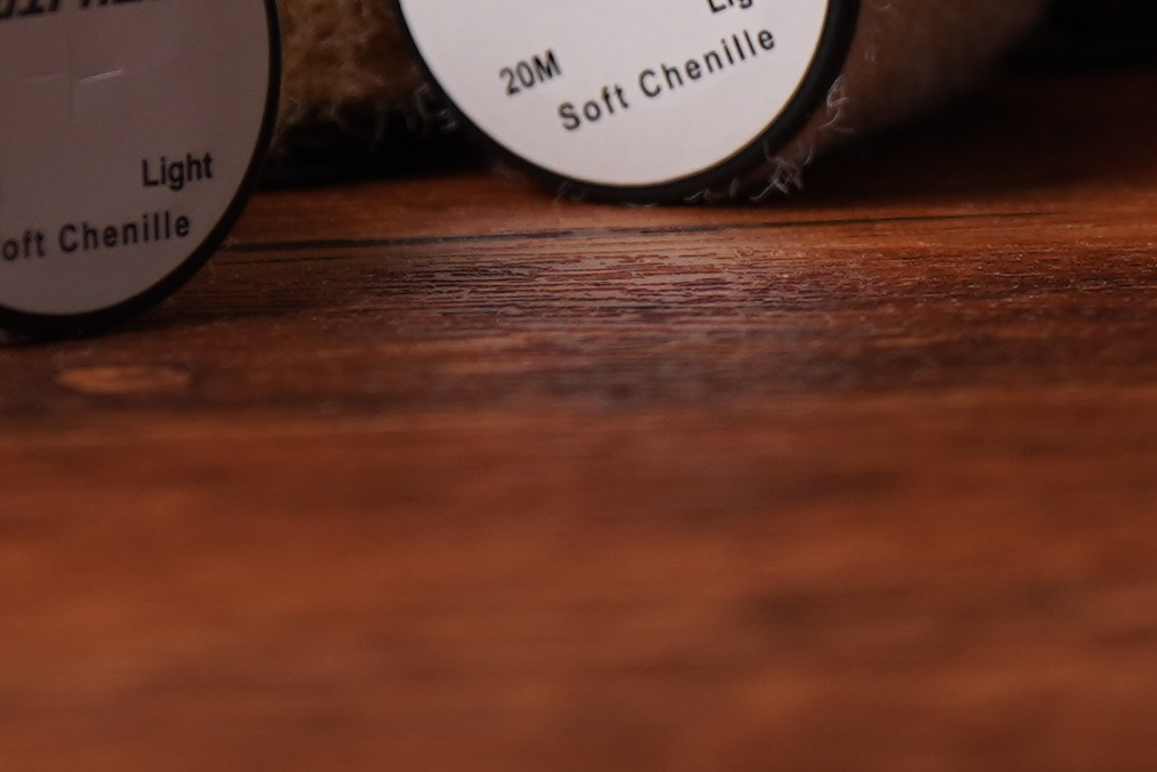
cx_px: -116
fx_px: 56986
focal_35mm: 1773
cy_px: -1030
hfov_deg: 1.2
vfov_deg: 0.8
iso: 100
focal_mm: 200
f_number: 2.8
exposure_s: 1/200
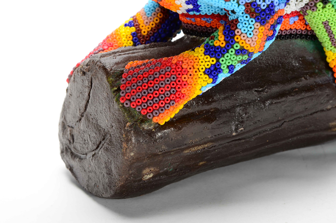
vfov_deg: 8.7
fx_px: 1467
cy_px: 112
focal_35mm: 158
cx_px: 168
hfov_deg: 13.1
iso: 200
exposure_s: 1/160
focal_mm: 105
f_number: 13
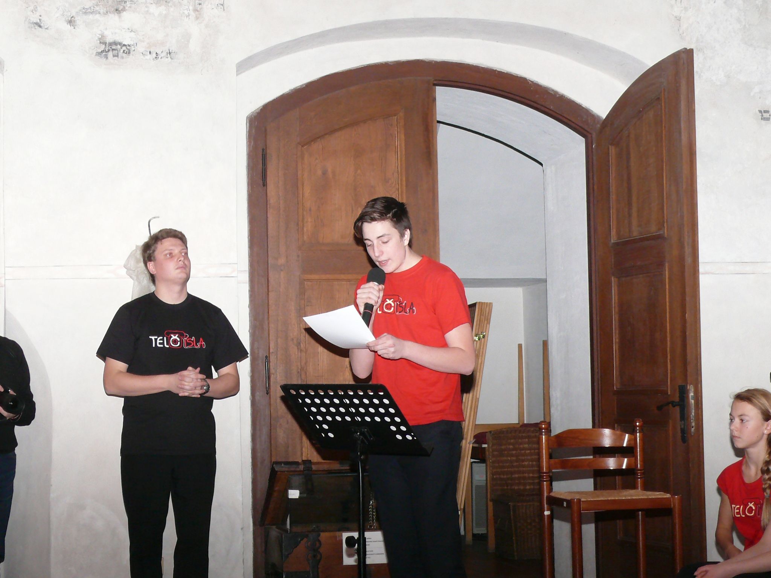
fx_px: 1604
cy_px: 289
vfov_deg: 20.4
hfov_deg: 27.0
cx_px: 386
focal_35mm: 72
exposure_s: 1/30
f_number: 3.2
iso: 200
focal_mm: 11.1
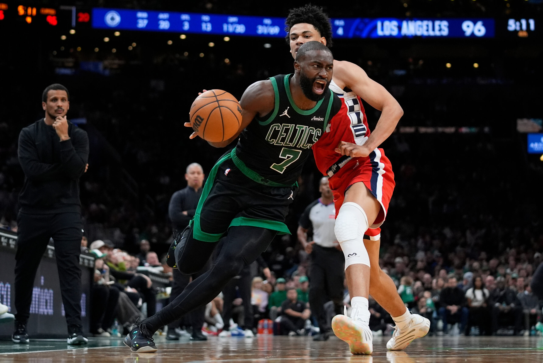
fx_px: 1585
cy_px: 182
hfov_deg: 19.4
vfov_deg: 13.1
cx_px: 272
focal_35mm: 105
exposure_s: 1/2500
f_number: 2.8
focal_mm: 70
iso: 3200
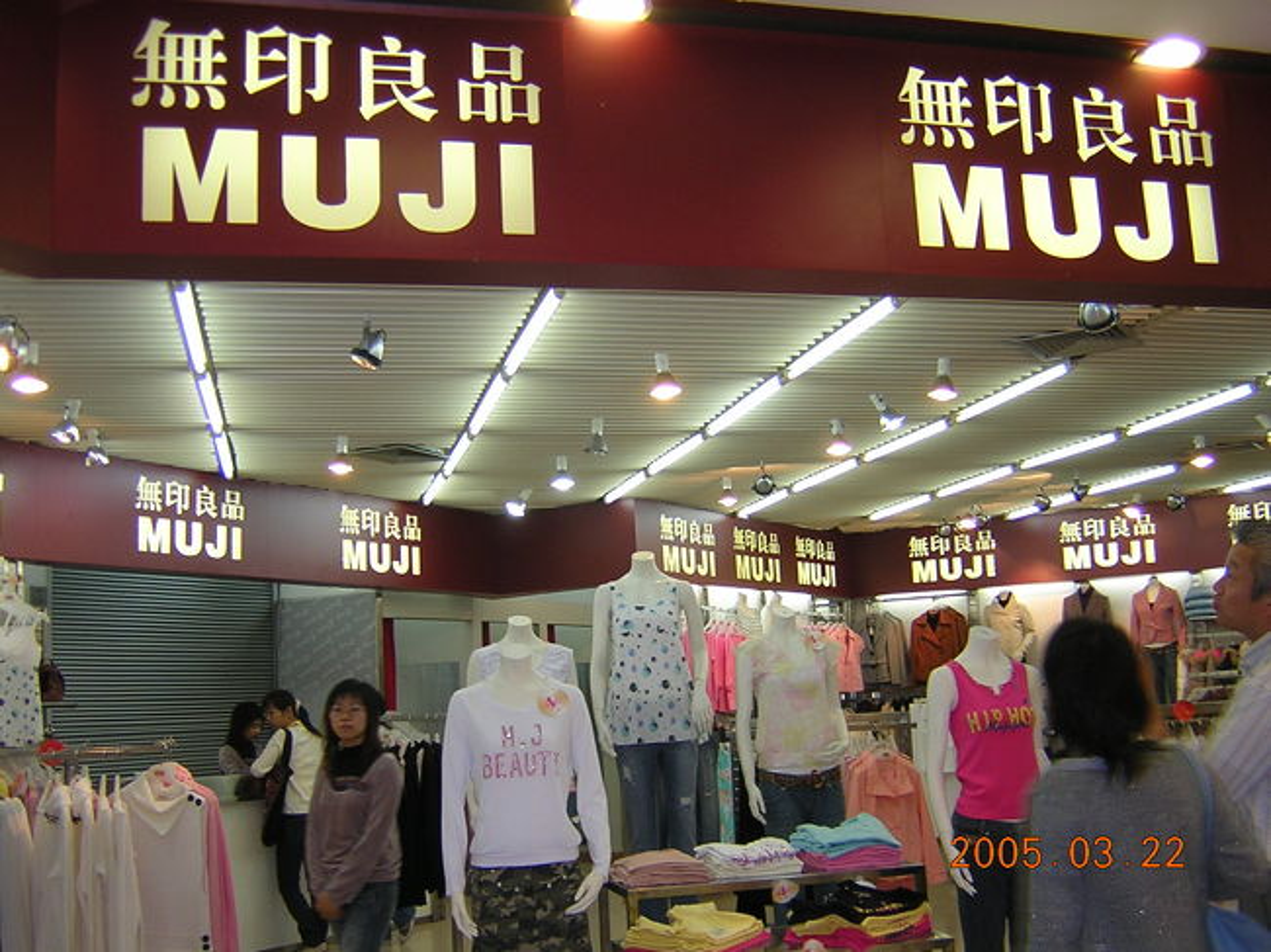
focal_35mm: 36
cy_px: 476
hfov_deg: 51.4
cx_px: 636
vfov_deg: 39.6
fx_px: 1321
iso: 100
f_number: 2.6
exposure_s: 1/30
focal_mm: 4.7
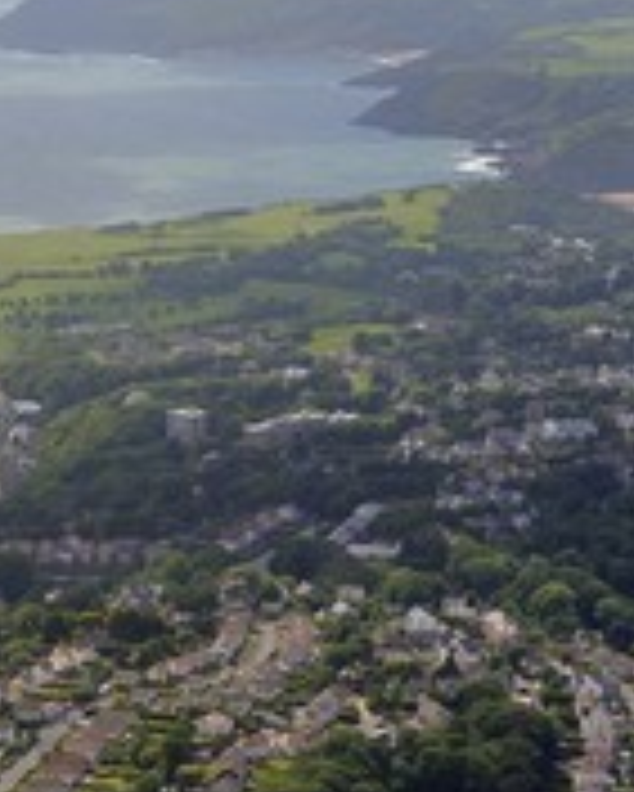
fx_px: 3679
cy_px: 351
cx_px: -40
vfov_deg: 12.3
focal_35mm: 157
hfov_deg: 9.8
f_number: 9
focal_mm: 70
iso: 400
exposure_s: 1/800
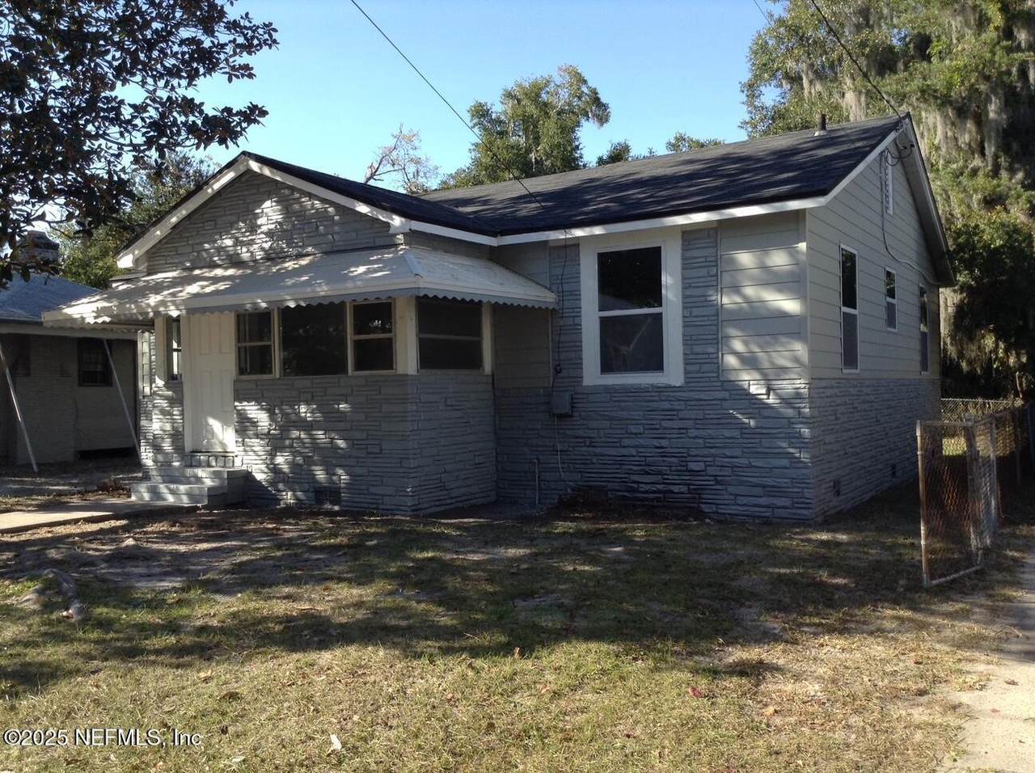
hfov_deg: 55.4
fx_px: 985
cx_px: 518
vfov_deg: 42.8
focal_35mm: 33
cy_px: 386
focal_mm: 3.3
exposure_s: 1/414
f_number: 2.4
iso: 25
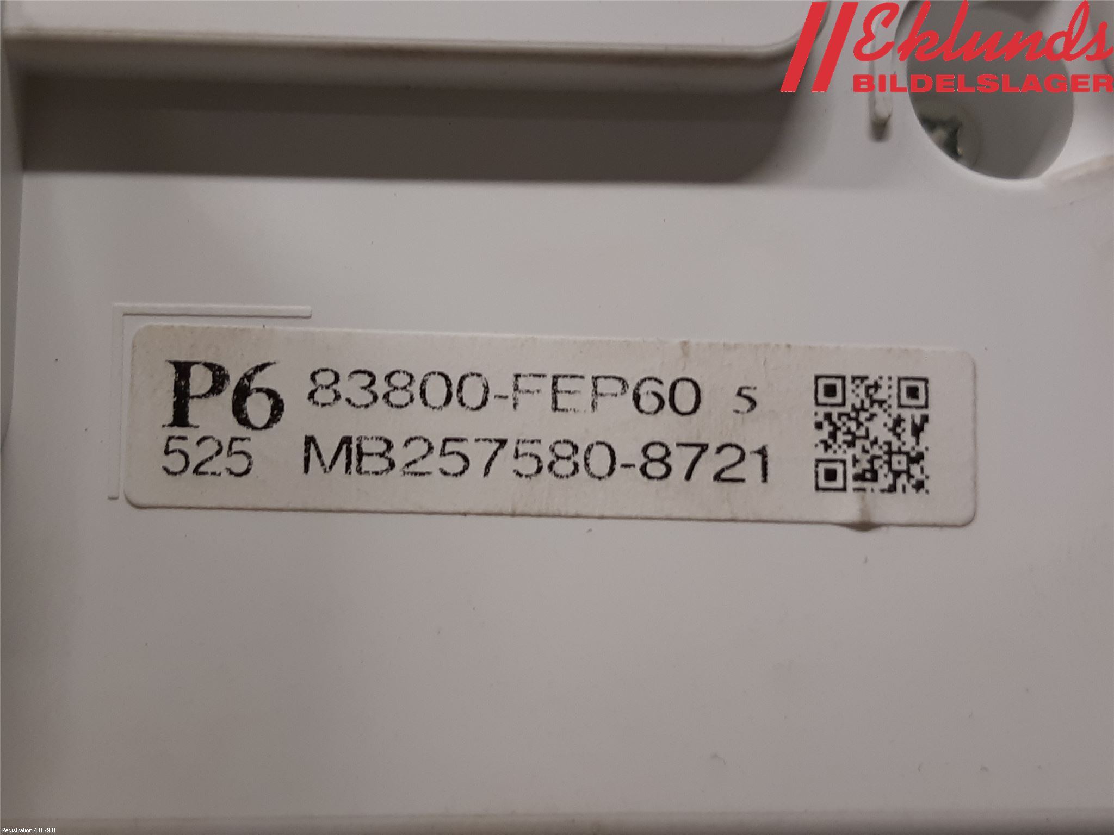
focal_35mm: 26
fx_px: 837
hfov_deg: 67.3
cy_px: 418
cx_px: 557
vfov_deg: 53.1
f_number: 1.7
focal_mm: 3.93
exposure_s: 1/50
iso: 80
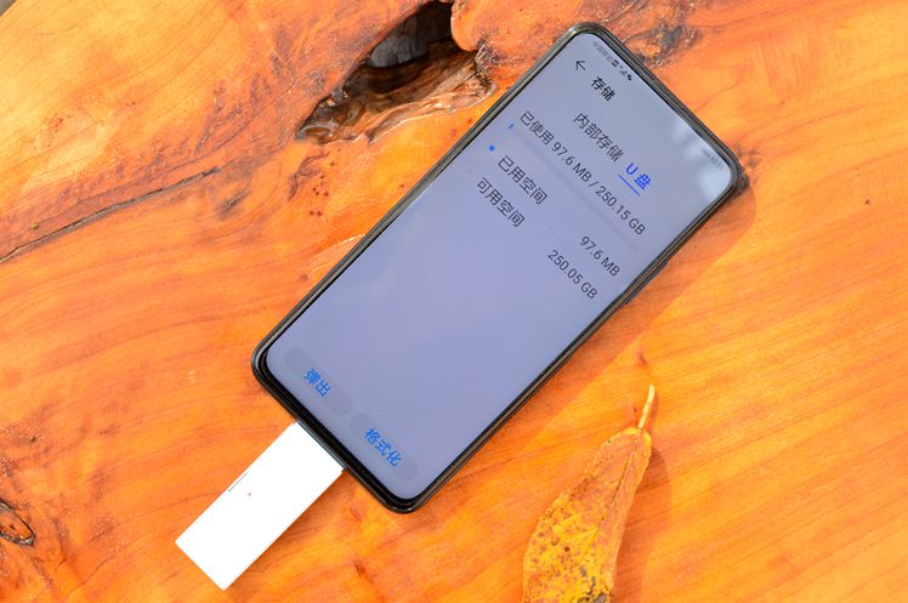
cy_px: 302
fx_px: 1814
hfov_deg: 28.1
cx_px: 454
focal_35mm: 72
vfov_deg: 18.9
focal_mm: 48
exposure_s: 1/80
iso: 100
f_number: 5.3
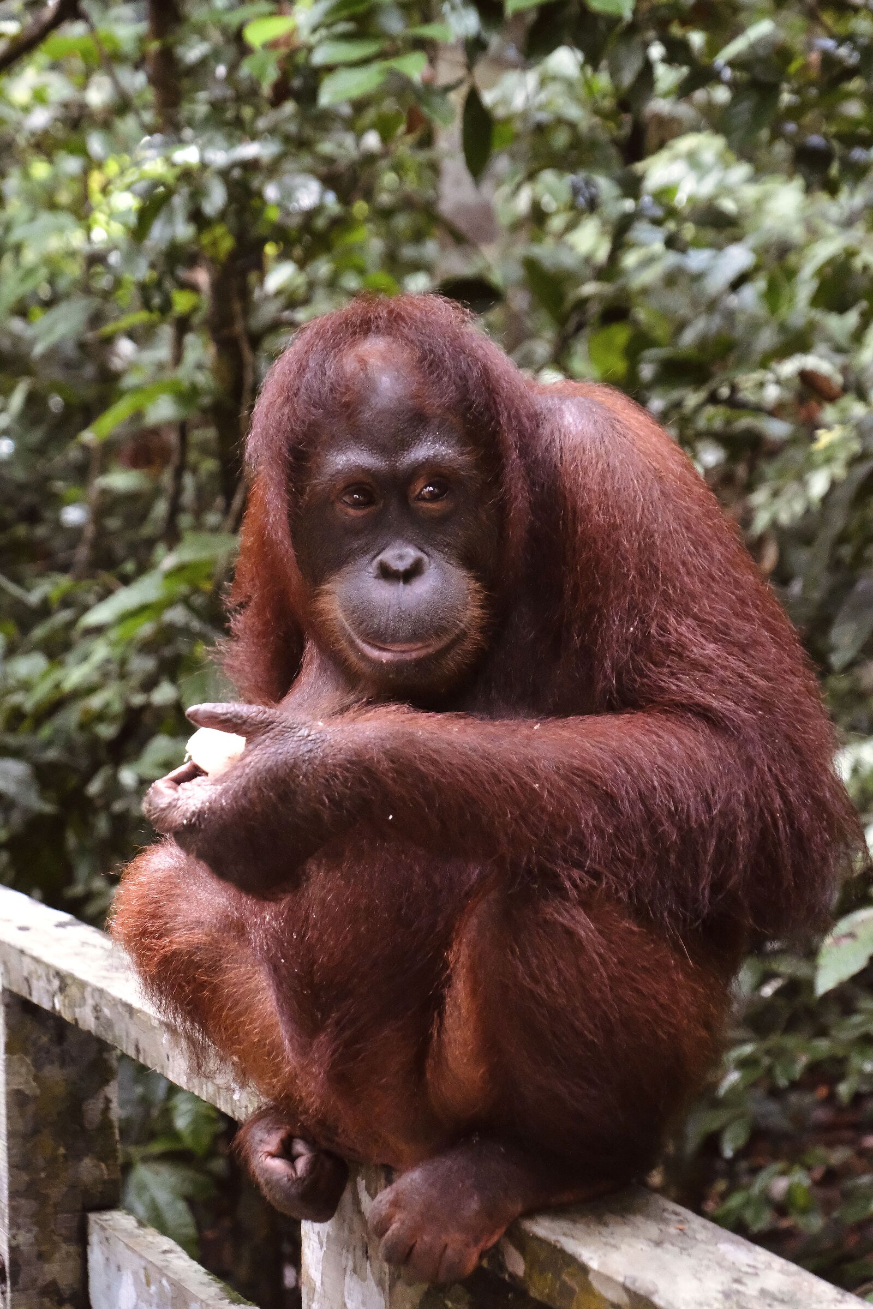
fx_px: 3419
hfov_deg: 14.6
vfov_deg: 21.7
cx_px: 436
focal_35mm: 94
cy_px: 654
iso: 12800
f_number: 5.3
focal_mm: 62.4
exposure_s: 1/1000
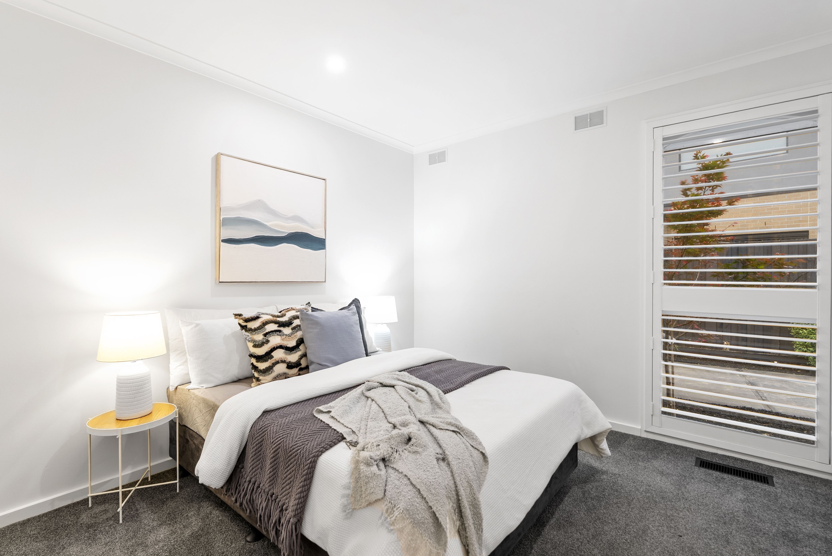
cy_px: 278
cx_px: 416
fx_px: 370
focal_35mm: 16
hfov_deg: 96.7
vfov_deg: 73.8
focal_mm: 16
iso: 400
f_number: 7.1
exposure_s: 1/3
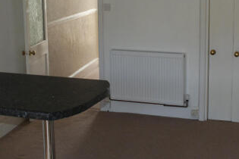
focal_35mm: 68
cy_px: 56
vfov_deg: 20.0
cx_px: 144
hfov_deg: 29.6
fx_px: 451
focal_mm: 30
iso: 800
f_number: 5
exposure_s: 1/100
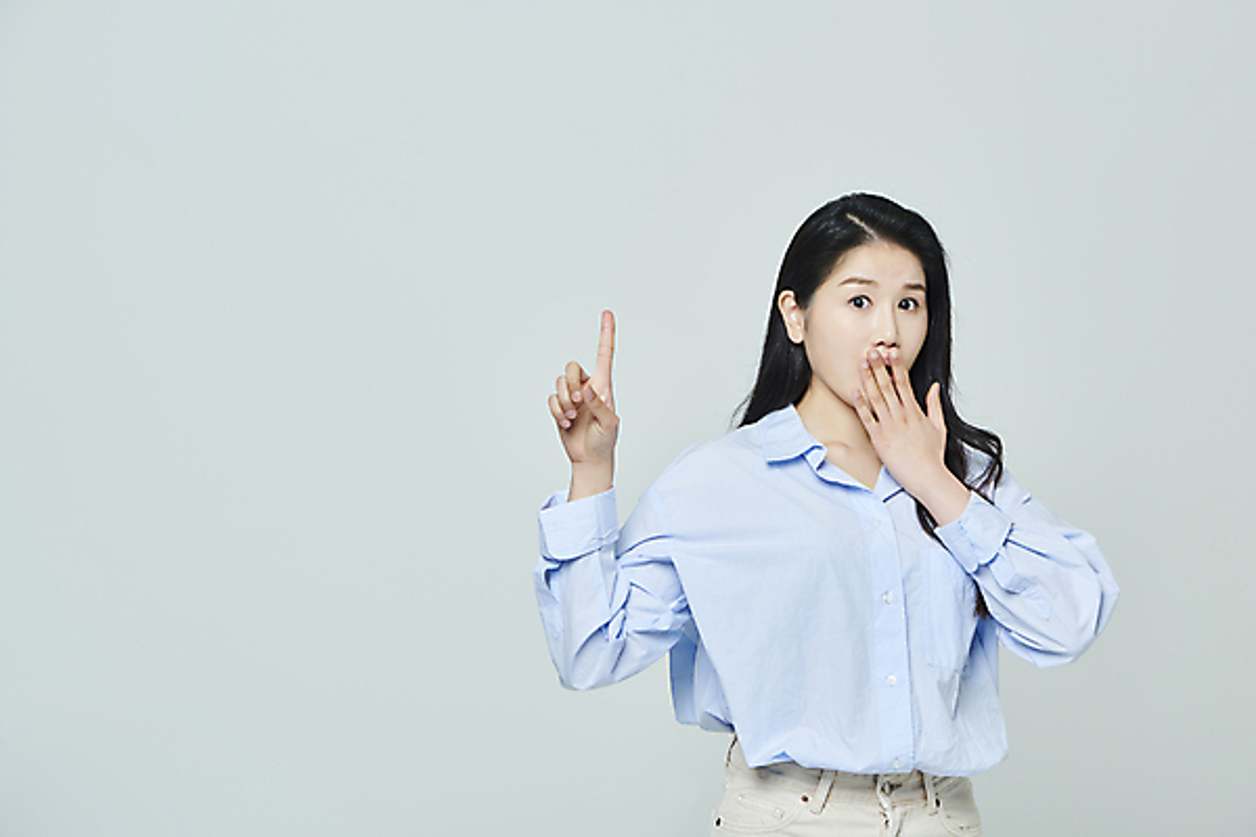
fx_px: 2442
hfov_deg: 28.8
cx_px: 628
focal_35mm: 70
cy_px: 418
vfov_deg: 19.5
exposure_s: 1/125
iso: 100
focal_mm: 70
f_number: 11
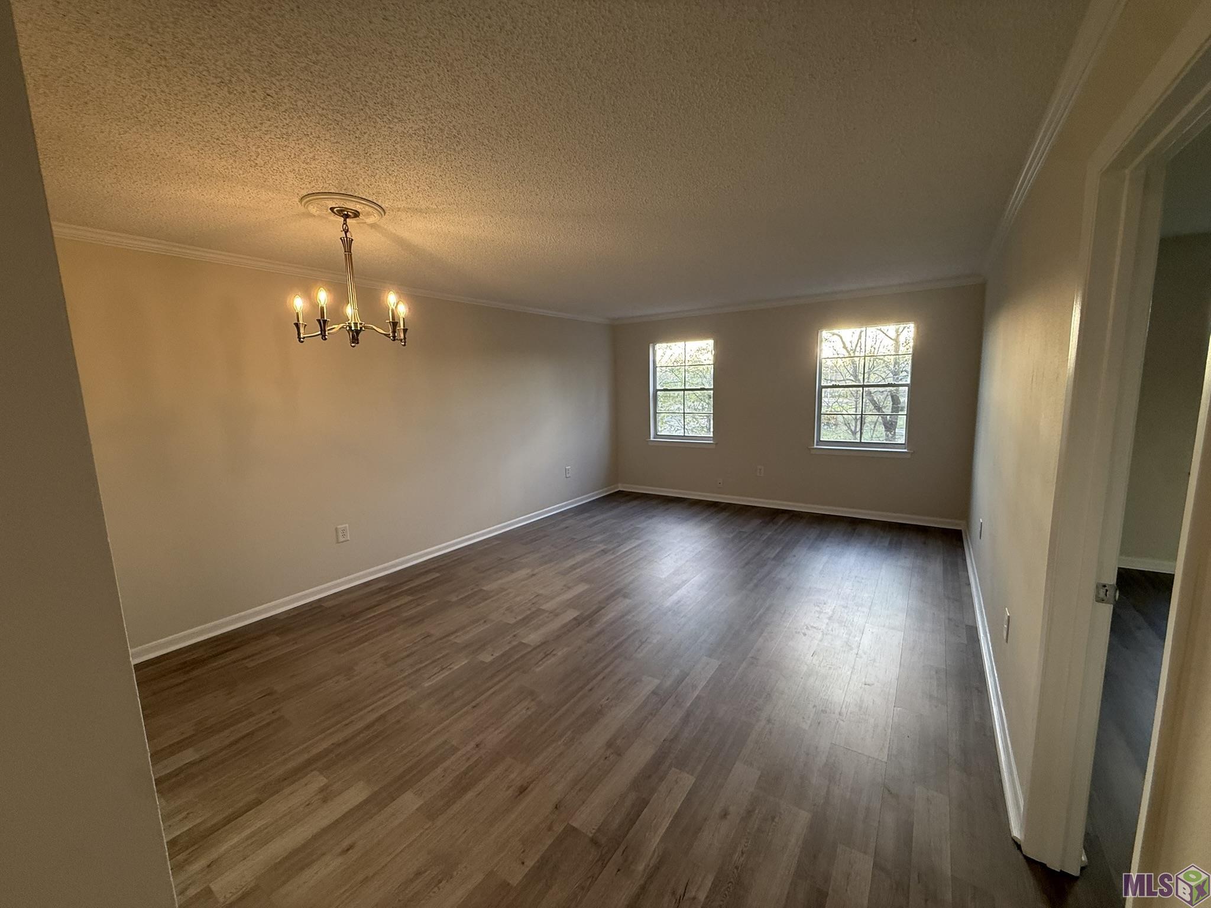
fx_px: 490
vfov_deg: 85.7
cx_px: 606
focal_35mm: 14
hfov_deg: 102.1
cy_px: 454
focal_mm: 2.22
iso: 160
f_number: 2.2
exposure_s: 1/120
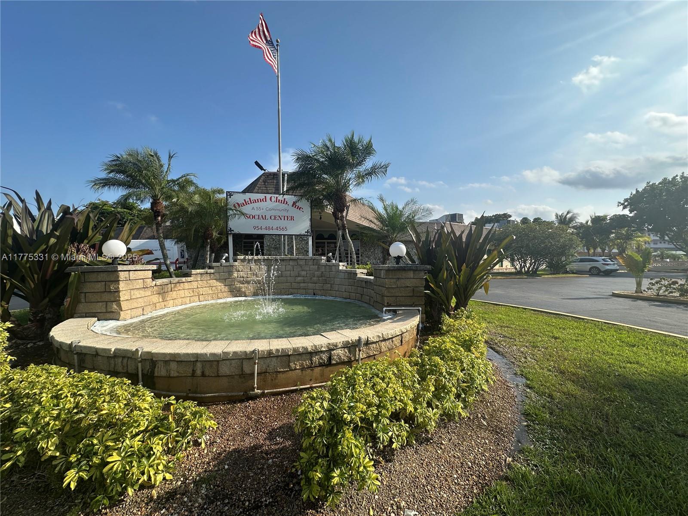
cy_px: 258
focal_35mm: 14
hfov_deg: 102.1
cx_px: 344
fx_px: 278
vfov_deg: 85.7
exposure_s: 1/1435
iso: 50
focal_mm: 2.22
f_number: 2.2
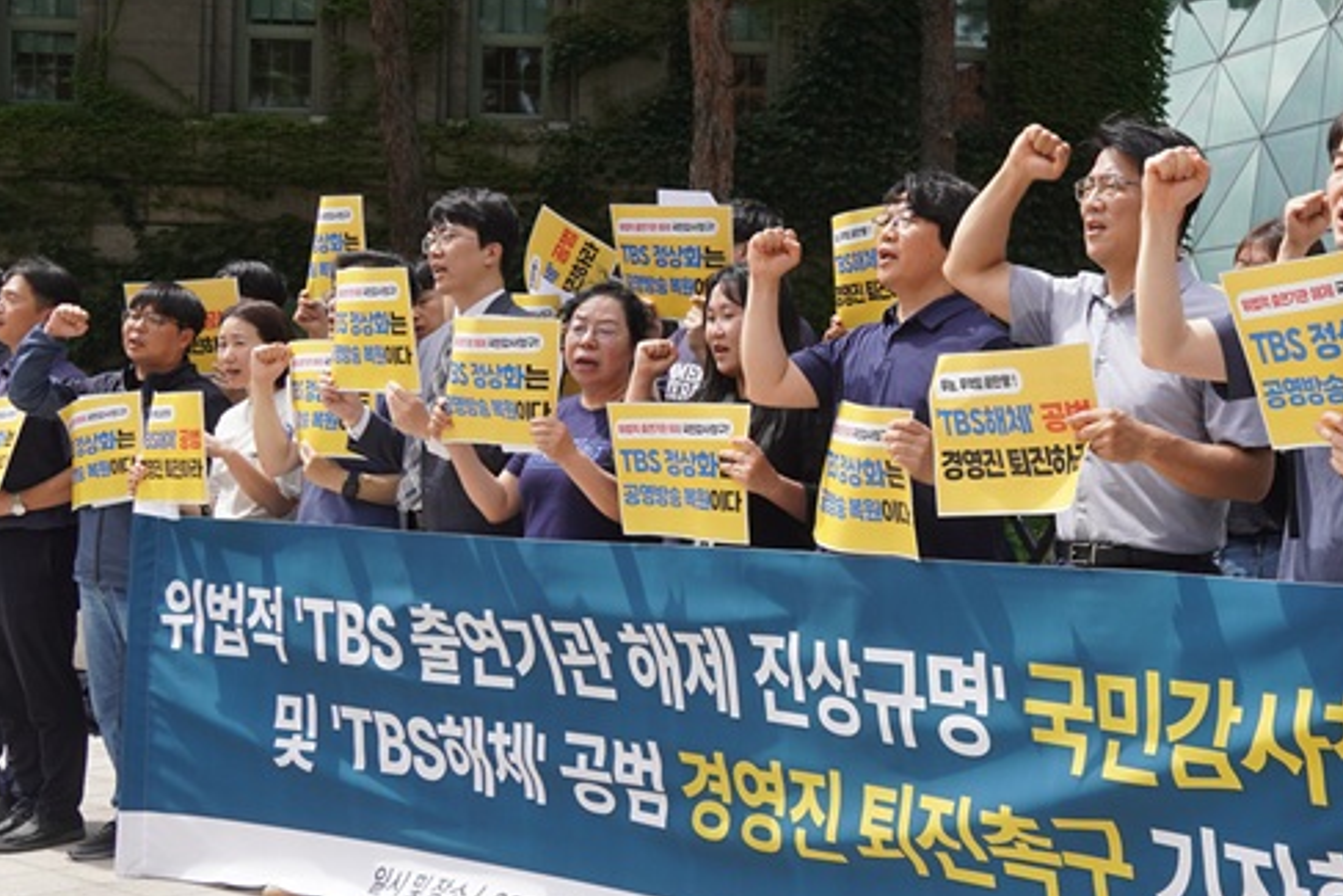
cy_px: 394
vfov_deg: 22.3
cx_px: 1037
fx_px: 2276
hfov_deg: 32.2
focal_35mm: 61
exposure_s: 1/320
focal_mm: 22
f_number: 5.6
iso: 100
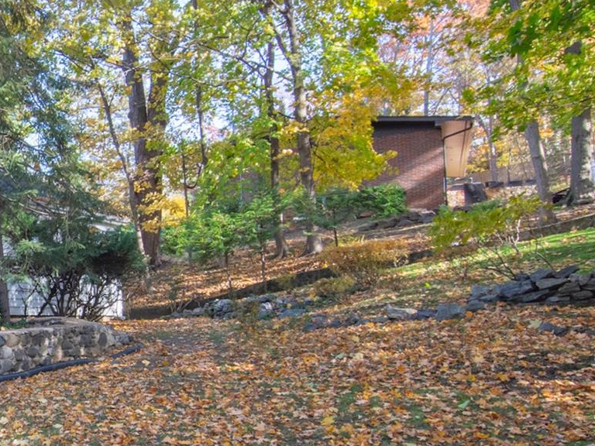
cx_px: -39
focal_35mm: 42
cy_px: 266
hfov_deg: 38.0
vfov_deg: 34.0
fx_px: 727
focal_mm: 11
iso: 640
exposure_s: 1/125
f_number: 11
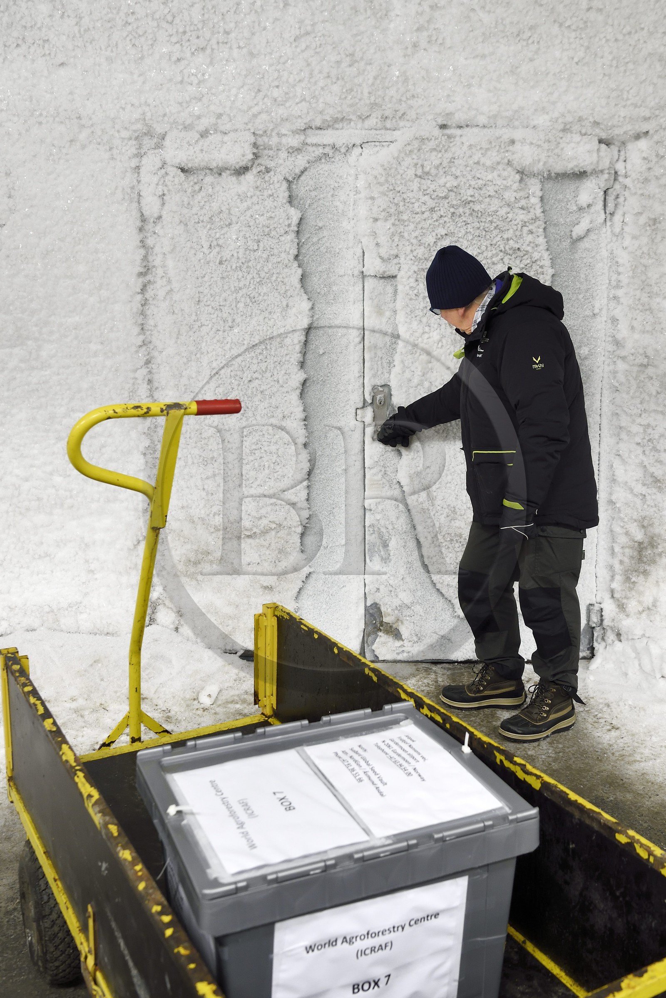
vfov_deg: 58.7
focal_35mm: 32
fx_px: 888
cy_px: 499
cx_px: 333
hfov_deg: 41.1
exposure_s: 1/15
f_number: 5.6
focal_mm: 32
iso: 1600
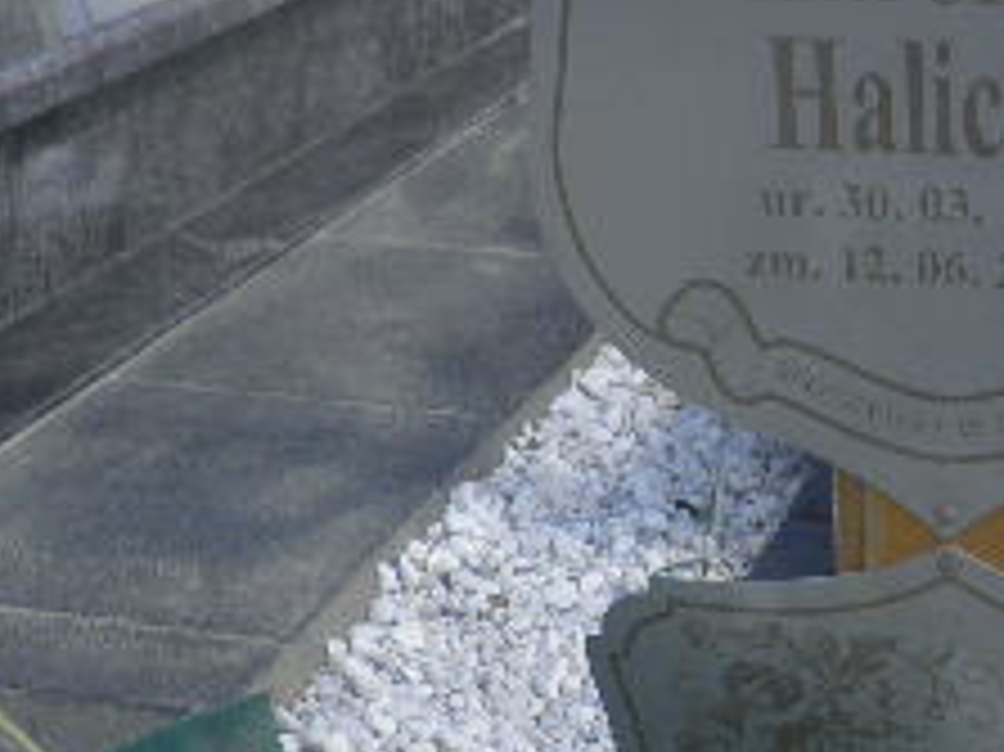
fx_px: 2000
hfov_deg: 26.9
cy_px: 468
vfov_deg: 21.2
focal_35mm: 69
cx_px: 968
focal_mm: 4.3
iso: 64
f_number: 8.3
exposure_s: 1/100
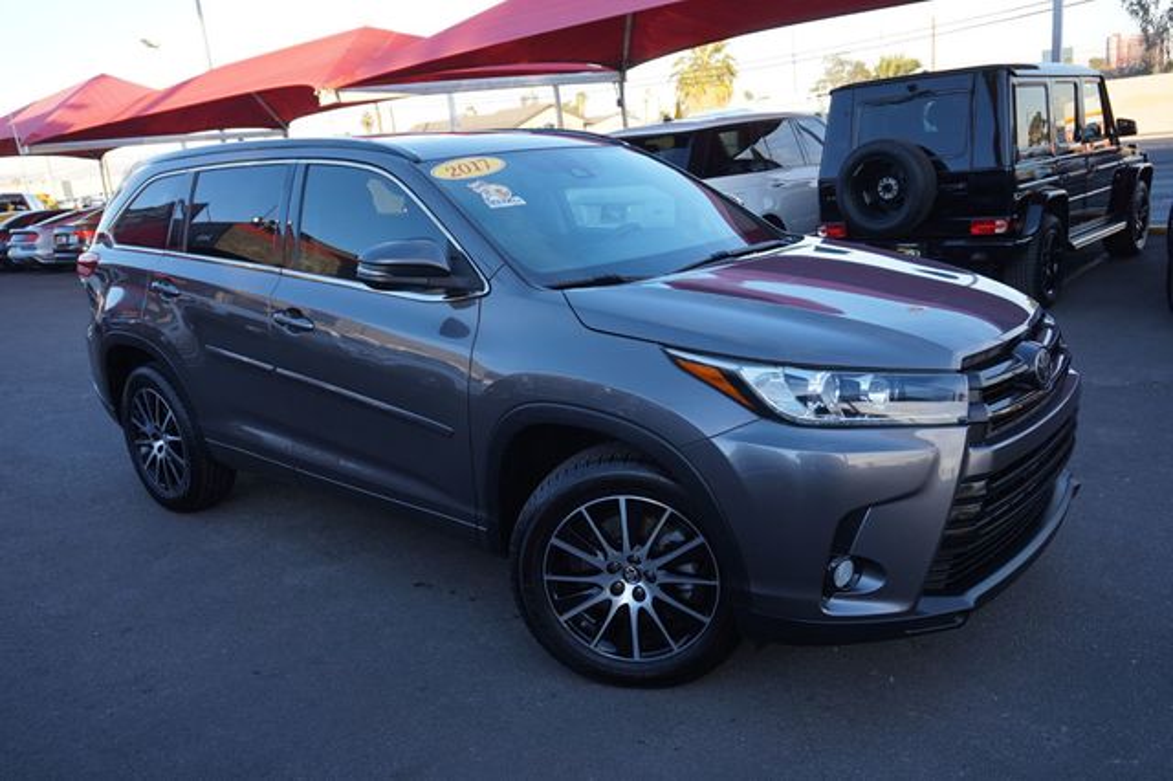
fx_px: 977
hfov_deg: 62.0
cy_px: 390
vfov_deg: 43.6
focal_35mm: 30
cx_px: 586
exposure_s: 1/80
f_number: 5
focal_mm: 20
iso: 100
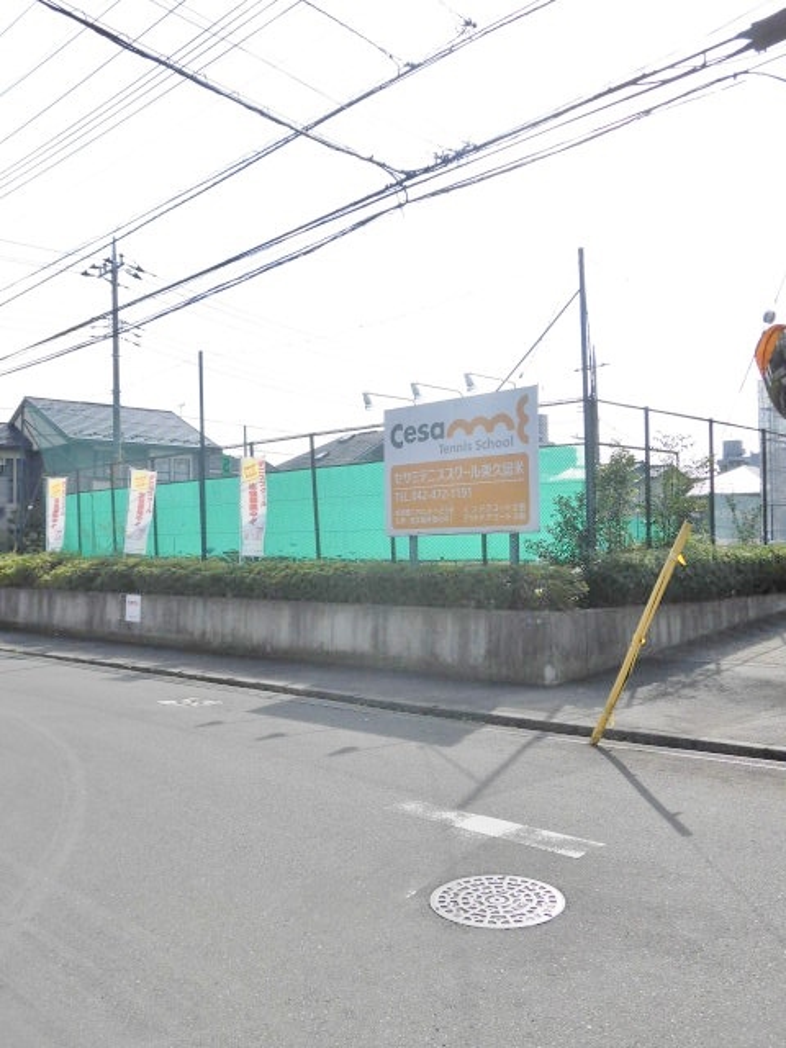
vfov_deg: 56.8
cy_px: 524
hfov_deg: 44.2
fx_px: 969
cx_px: 393
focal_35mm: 32
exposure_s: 1/800
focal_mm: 5.81
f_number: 3.5
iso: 100
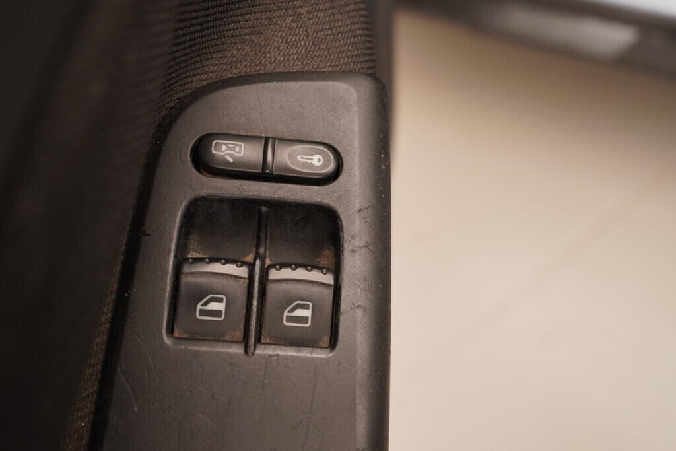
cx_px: 338
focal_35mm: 36
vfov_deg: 36.9
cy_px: 226
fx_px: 676
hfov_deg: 53.1
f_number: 4
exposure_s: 1/60
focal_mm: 24
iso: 400
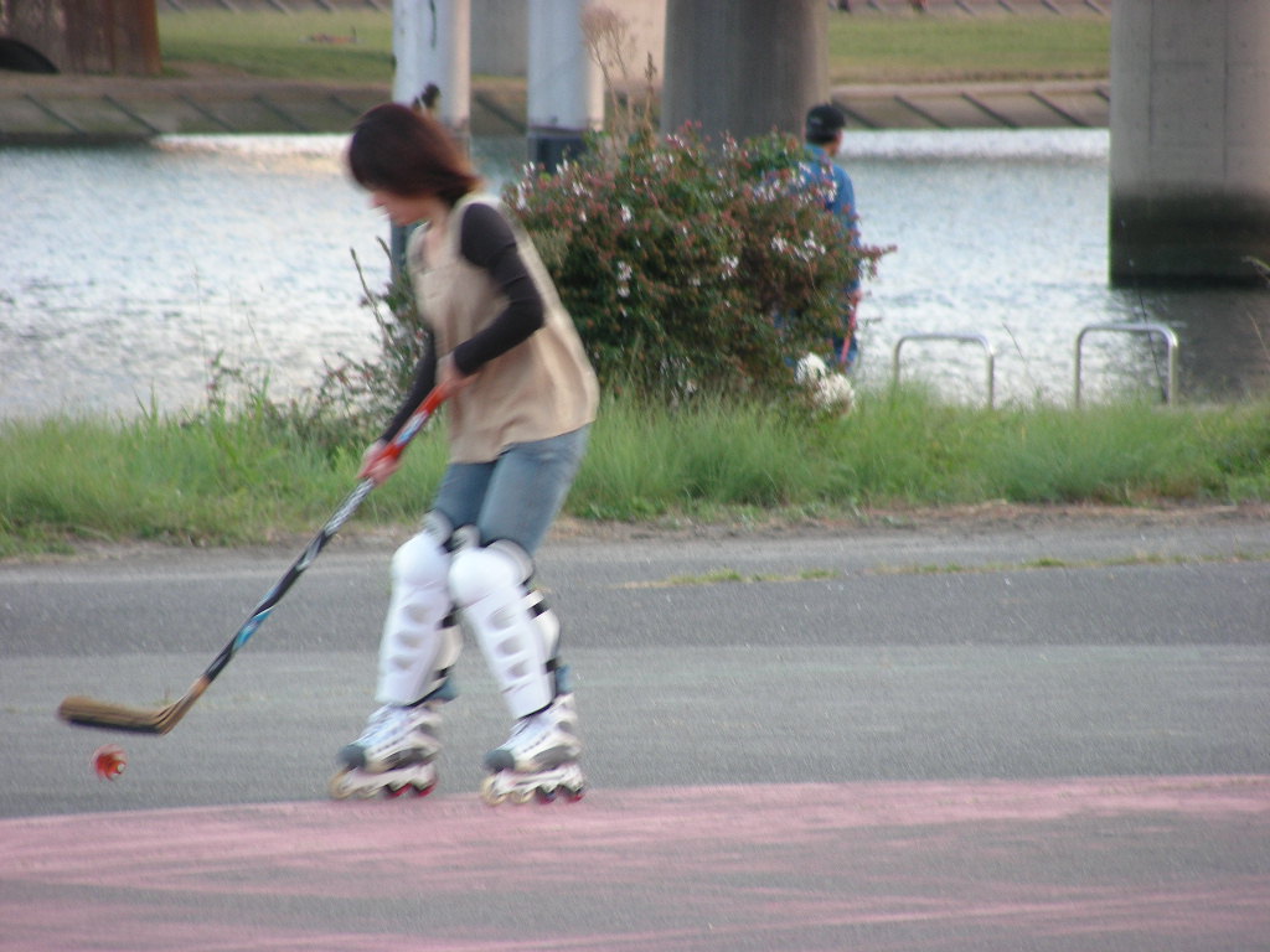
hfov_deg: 5.2
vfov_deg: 3.9
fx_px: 13942
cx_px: 635
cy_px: 476
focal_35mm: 380
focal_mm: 63.3
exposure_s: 1/59.7
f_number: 3.5
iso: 88
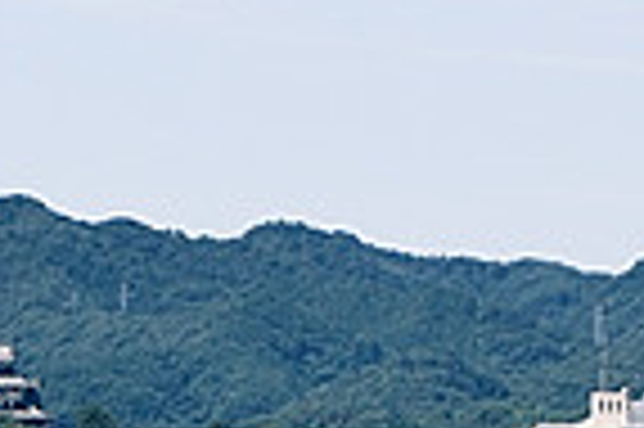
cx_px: 1229
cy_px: 61
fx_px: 6718
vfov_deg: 3.6
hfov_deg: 5.4
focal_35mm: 376
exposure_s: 1/2000
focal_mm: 44.5
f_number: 6.4
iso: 640
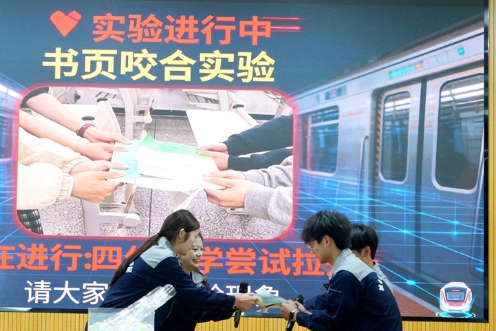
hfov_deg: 27.2
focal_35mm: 73
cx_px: 110
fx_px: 1006
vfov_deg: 18.7
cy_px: 188
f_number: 6.3
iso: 2500
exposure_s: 1/80
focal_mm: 39
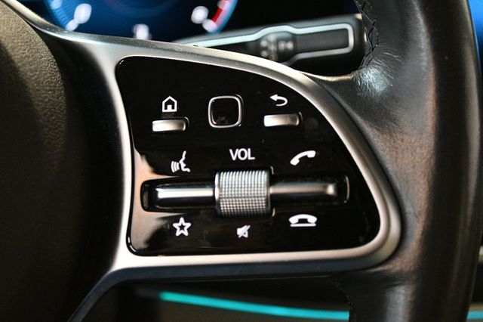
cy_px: 161
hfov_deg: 33.4
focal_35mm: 60
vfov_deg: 22.6
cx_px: 242
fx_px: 805
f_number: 5.3
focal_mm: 40
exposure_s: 1/60
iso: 5000
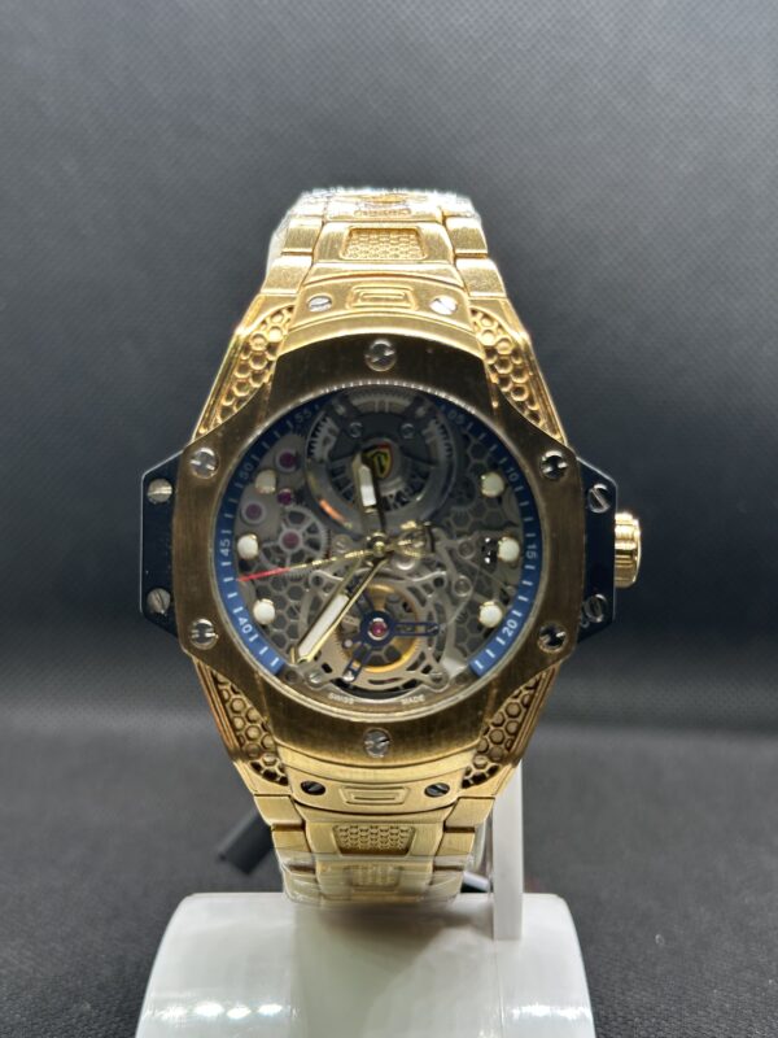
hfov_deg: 30.3
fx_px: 1438
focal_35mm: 48
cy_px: 519
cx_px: 389
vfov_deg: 39.7
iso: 80
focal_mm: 6.86
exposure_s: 1/50
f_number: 1.78
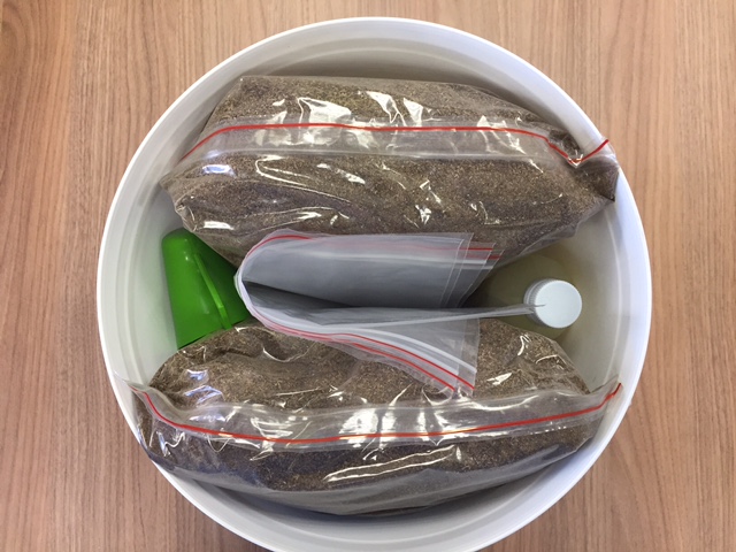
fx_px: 617
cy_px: 276
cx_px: 368
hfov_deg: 61.7
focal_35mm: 29
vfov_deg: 48.2
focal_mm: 4.15
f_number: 2.2
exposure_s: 1/30
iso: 50
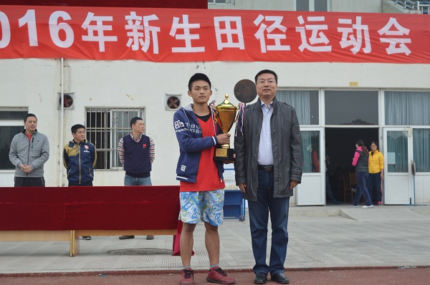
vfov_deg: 23.7
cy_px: 142
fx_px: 680
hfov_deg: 35.1
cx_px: 215
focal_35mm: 57
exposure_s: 1/125
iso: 400
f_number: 5.6
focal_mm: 38
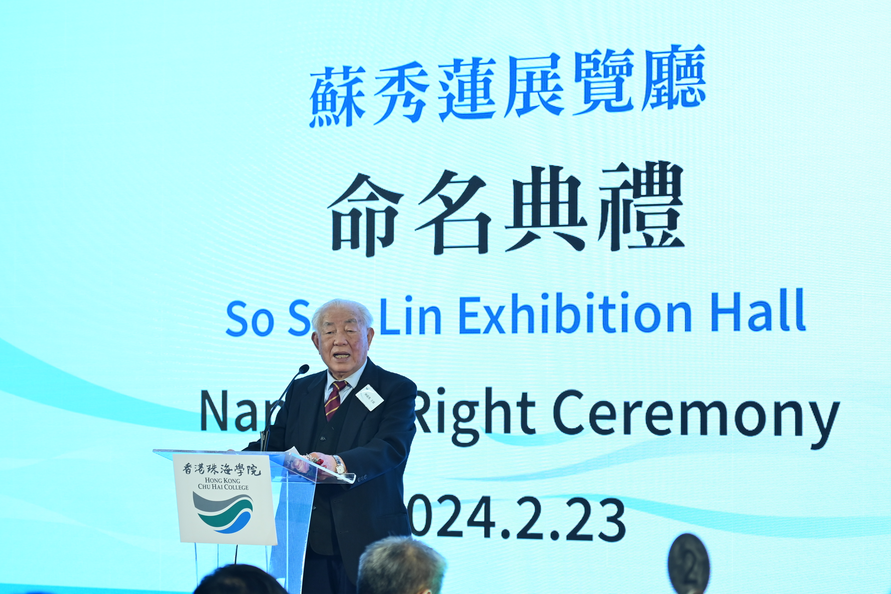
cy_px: 297
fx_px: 2599
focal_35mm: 105
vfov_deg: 13.0
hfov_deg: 19.5
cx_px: 446
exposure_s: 1/100
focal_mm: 70
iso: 400
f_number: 2.8
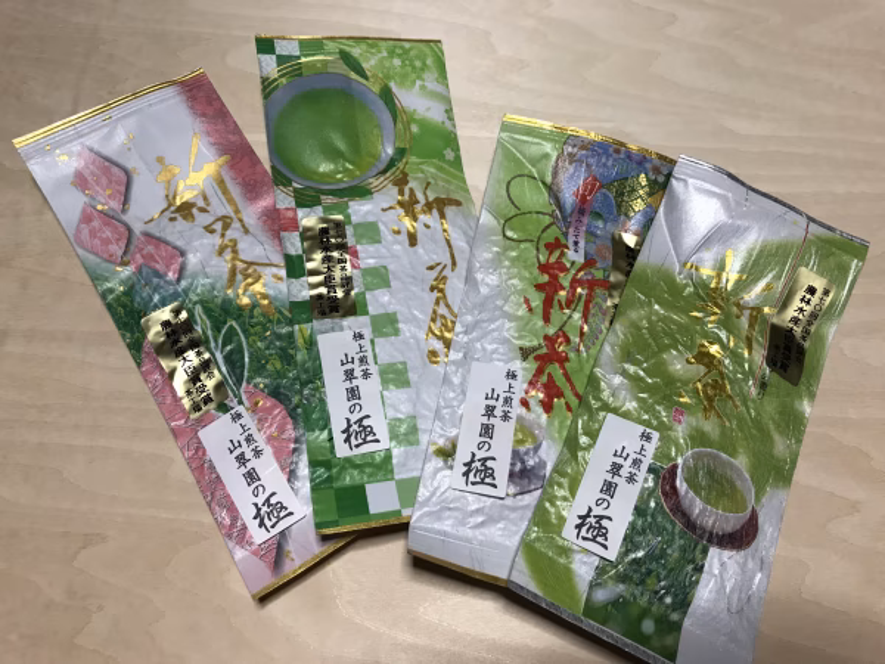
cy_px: 332
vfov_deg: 49.7
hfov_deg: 63.4
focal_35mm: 28
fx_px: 716
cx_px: 442
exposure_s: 1/17
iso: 40
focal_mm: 3.99
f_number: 1.8
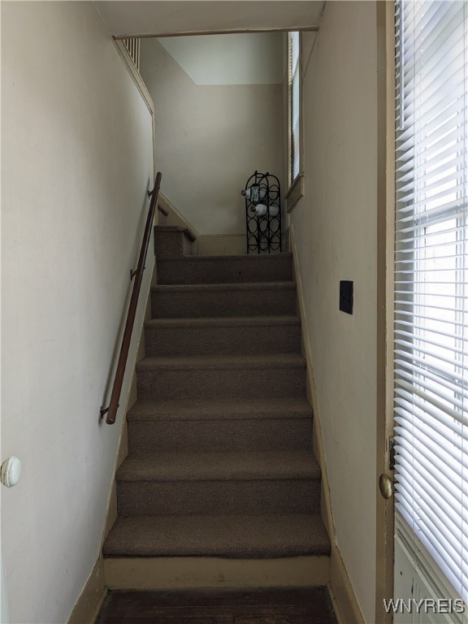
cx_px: 234
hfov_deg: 51.4
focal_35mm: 27
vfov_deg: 65.3
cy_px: 312
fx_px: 487
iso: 36
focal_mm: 4.38
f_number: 1.73
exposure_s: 1/120
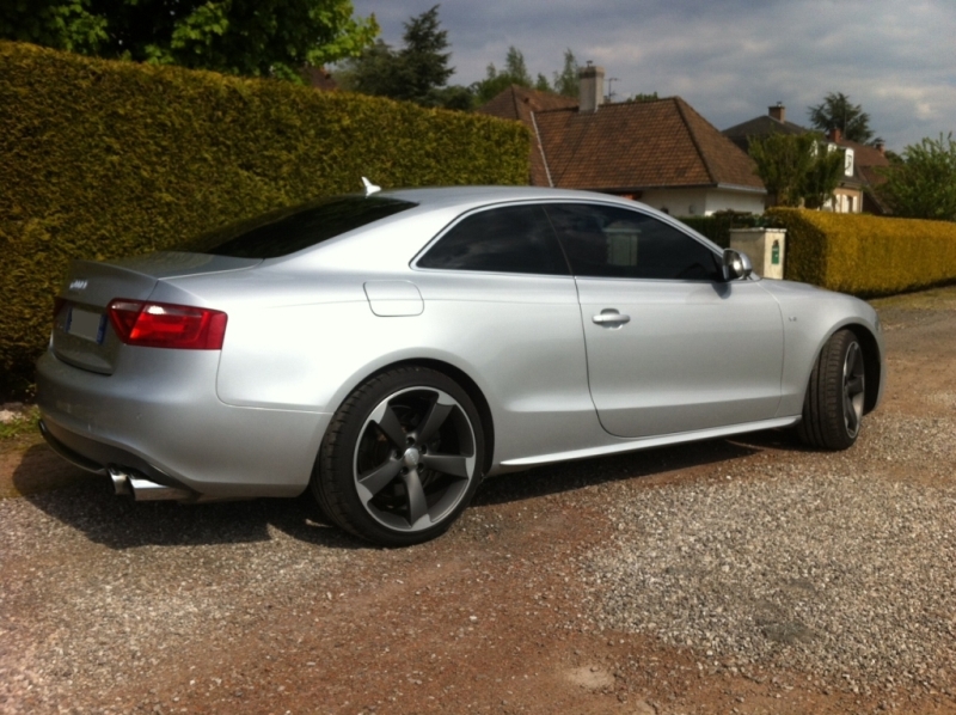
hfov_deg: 52.7
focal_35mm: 35
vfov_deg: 40.6
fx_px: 965
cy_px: 358
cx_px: 478
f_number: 2.8
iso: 80
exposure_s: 1/1774
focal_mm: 3.85
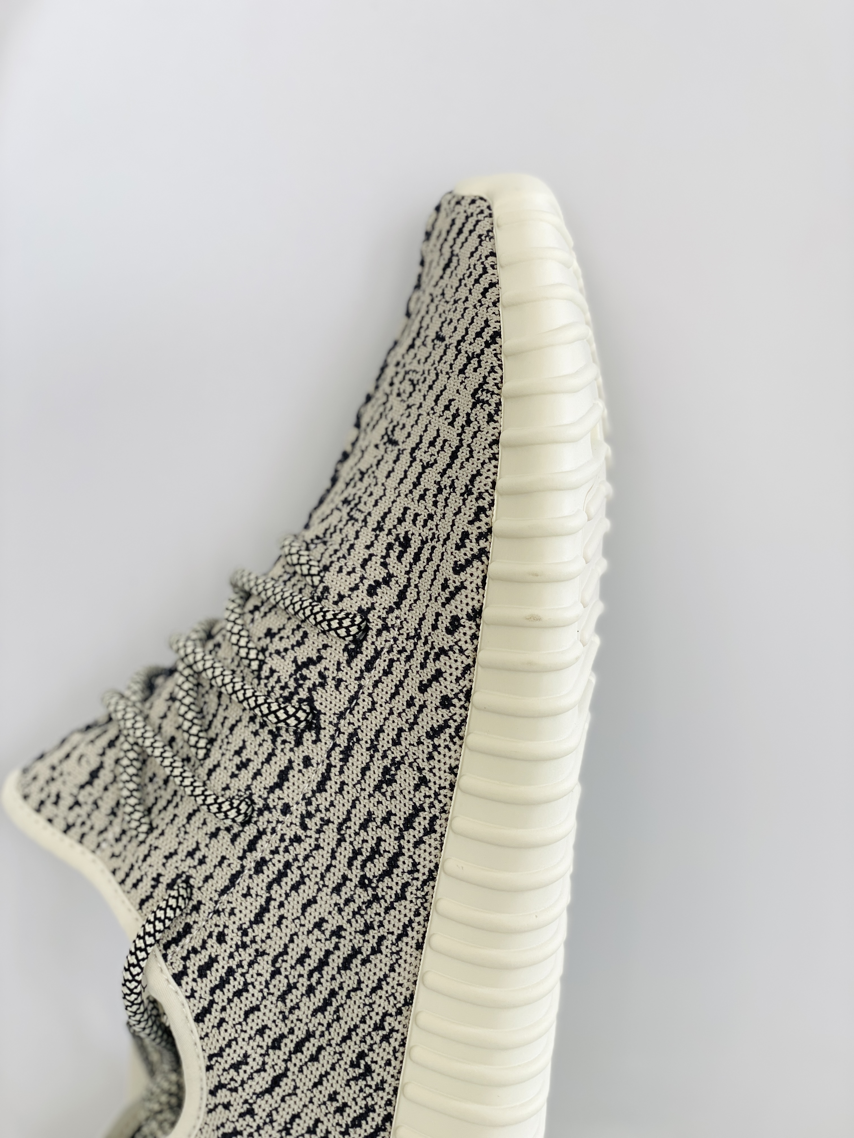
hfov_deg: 28.0
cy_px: 569
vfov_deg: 36.8
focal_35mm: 52
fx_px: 1710
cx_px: 427
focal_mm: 6
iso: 25
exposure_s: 1/100
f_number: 2
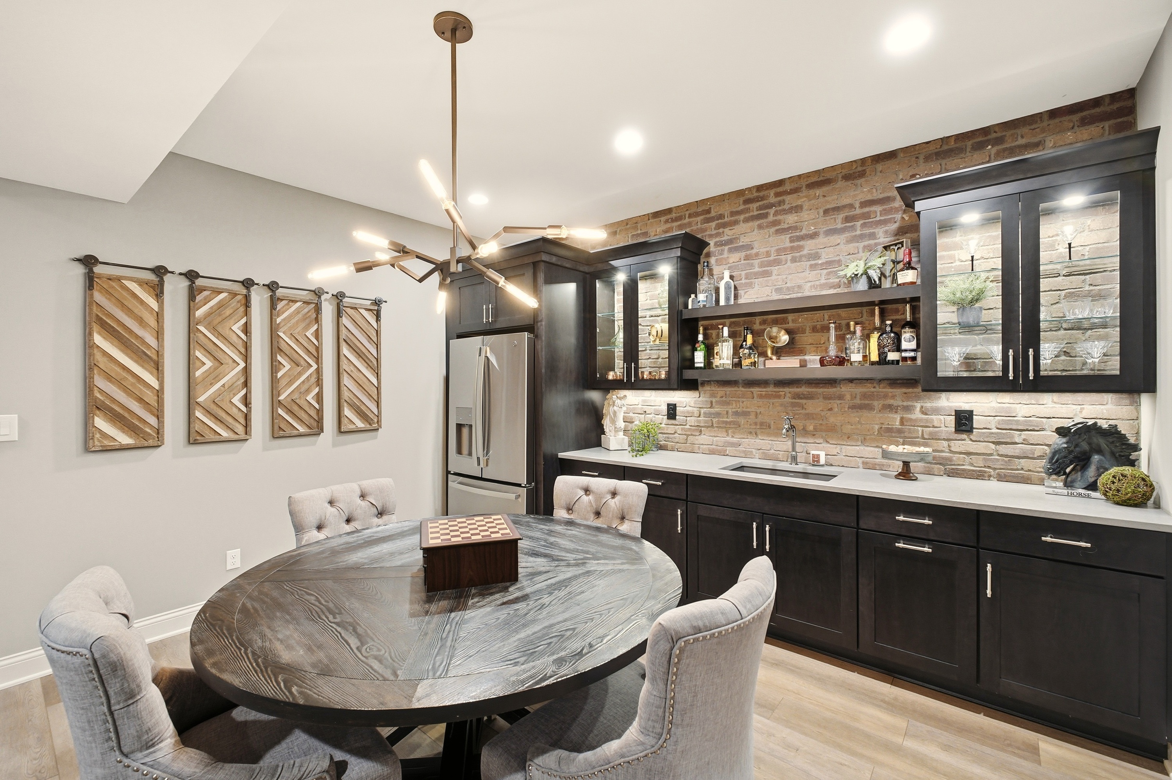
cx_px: 586
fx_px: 488
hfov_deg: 100.4
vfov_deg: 77.3
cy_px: 390
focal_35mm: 15
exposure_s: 1/160
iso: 800
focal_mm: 10
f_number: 6.3
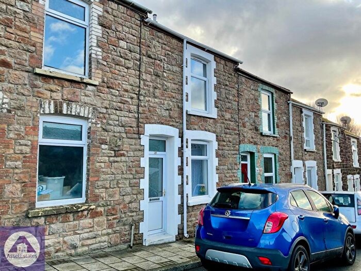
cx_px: 180
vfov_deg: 48.2
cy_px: 136
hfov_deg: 61.7
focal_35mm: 29
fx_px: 302
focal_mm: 3
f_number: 1.8
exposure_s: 1/454
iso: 16
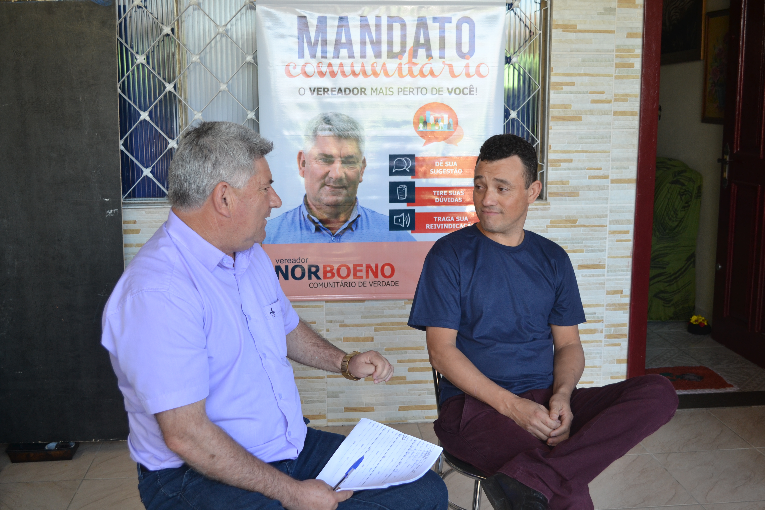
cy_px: 255
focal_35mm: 39
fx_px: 829
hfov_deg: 49.6
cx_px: 382
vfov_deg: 34.2
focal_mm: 26
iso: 400
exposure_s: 1/80
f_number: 4.5
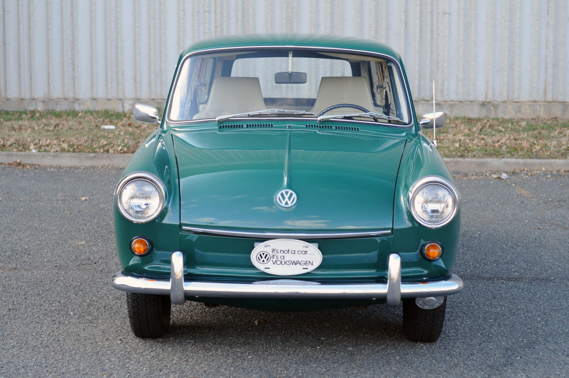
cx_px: 284
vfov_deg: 18.1
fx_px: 1184
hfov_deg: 27.0
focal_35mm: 75
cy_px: 189
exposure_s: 1/100
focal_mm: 50
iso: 400
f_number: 4
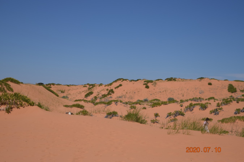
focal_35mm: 82
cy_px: 81
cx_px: 122
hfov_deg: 24.6
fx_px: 559
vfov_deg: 16.6
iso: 200
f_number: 5.6
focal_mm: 55
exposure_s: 1/2500
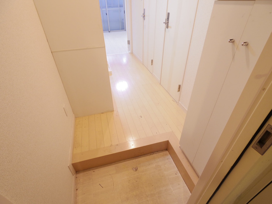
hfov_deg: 91.0
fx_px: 134
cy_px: 102
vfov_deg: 74.7
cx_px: 136
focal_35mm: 17
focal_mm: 3.8
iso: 200
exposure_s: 1/5
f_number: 3.7
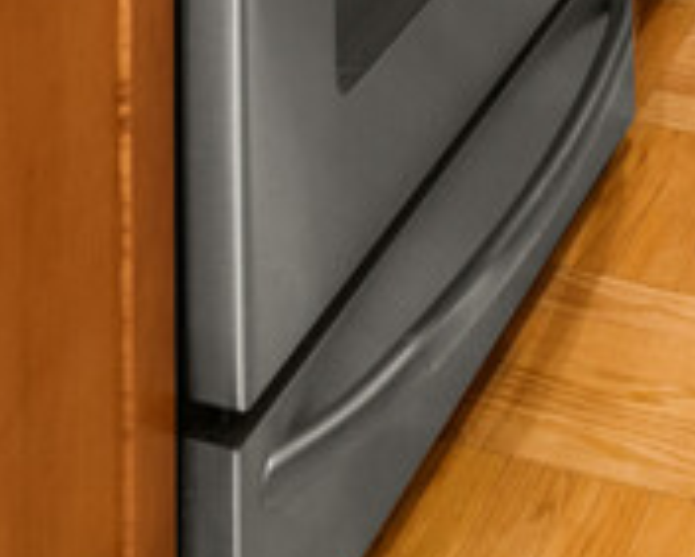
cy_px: -1173
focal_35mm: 104
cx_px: 606
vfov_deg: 10.2
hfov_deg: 18.2
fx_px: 2140
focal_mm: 13
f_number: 11
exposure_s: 1
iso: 400
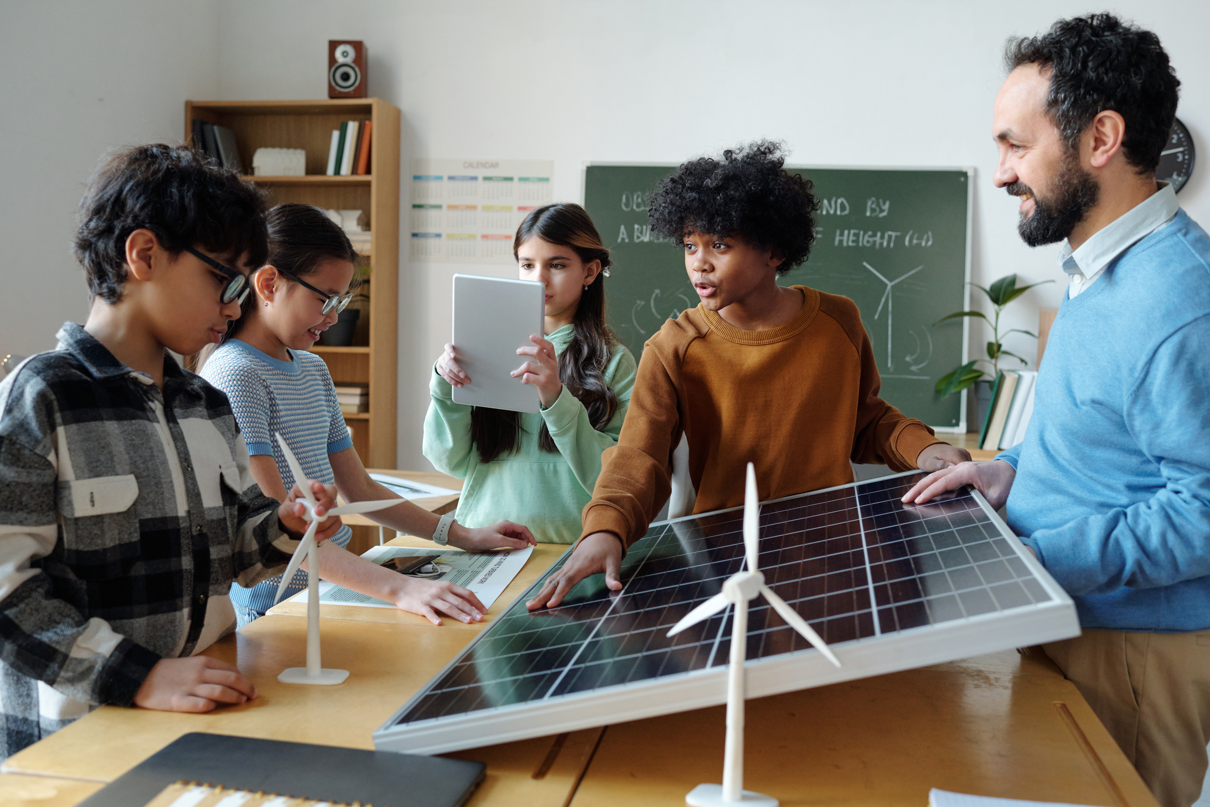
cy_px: 404
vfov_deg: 37.9
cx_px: 605
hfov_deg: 54.4
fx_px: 1176
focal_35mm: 35
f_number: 4
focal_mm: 35
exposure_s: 1/160
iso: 1600
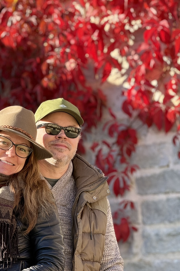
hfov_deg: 8.0
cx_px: 70
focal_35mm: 172
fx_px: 1290
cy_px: 169
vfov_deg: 11.9
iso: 64
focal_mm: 15.66
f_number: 2.8
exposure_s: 1/282
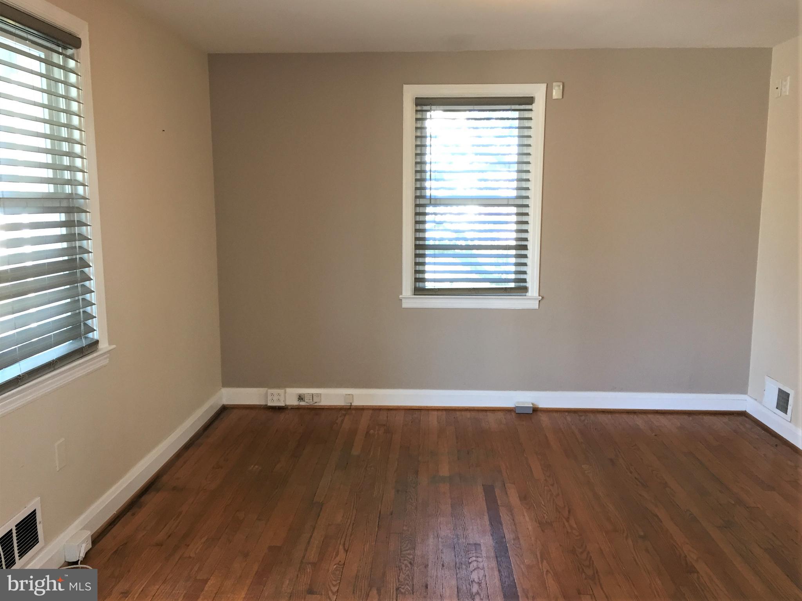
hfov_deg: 61.7
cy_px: 300
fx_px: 672
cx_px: 401
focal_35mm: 29
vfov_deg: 48.2
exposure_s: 1/30
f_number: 2.2
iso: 80
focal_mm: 4.15
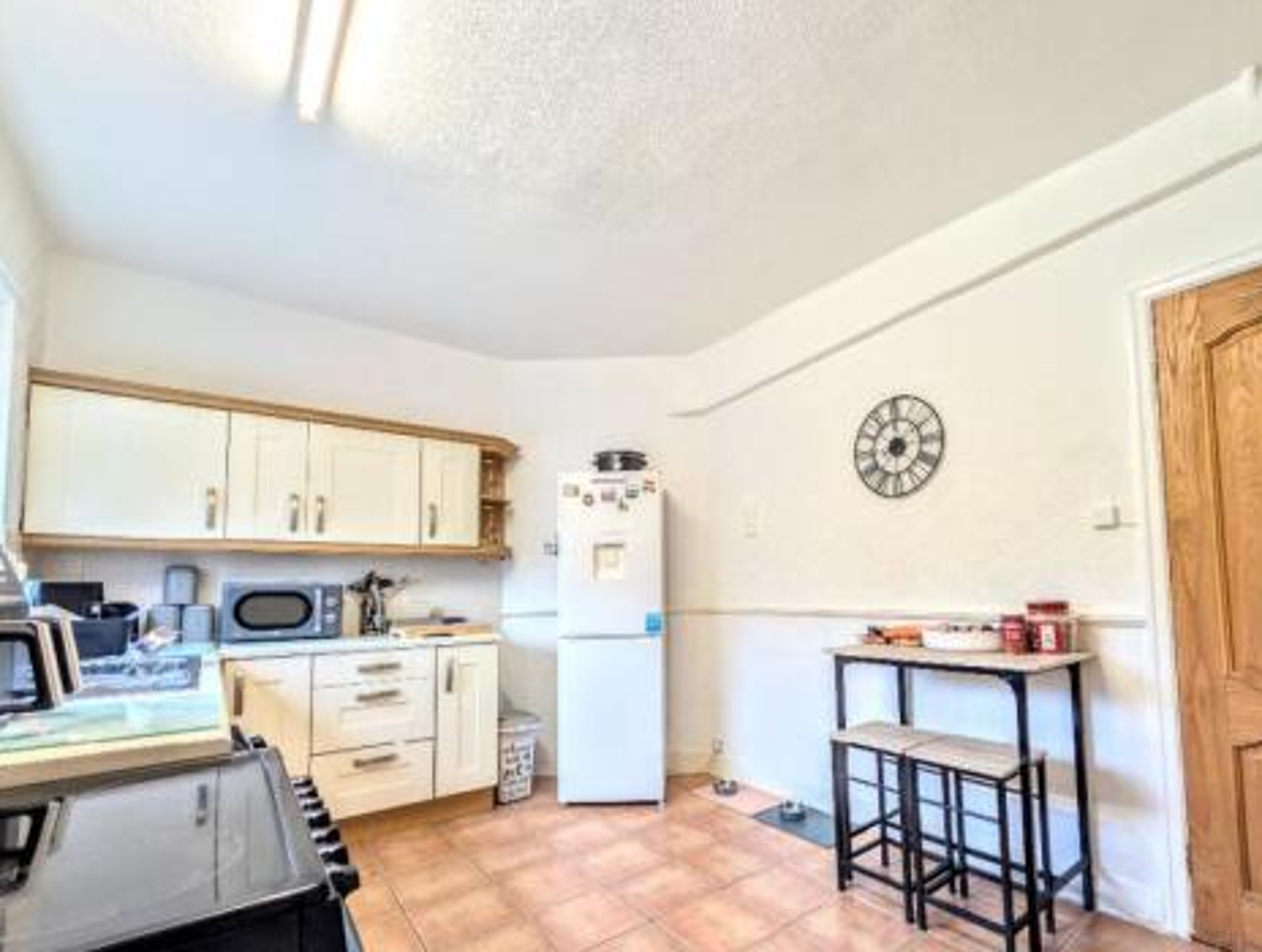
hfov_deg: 97.7
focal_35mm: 15
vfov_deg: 81.4
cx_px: 694
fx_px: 548
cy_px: 545
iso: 68
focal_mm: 2.02
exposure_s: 1/50
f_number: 1.7
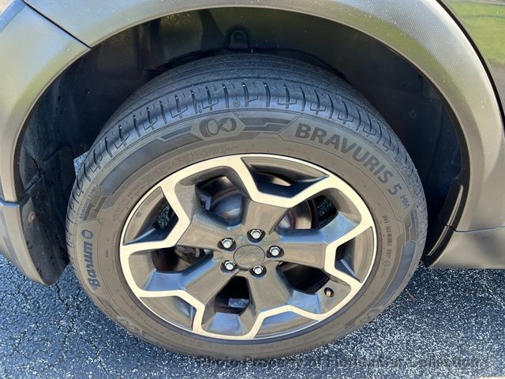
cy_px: 190
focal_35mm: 26
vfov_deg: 53.1
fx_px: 379
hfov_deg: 67.3
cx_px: 252
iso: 64
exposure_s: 1/171
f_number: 1.5
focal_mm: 5.7
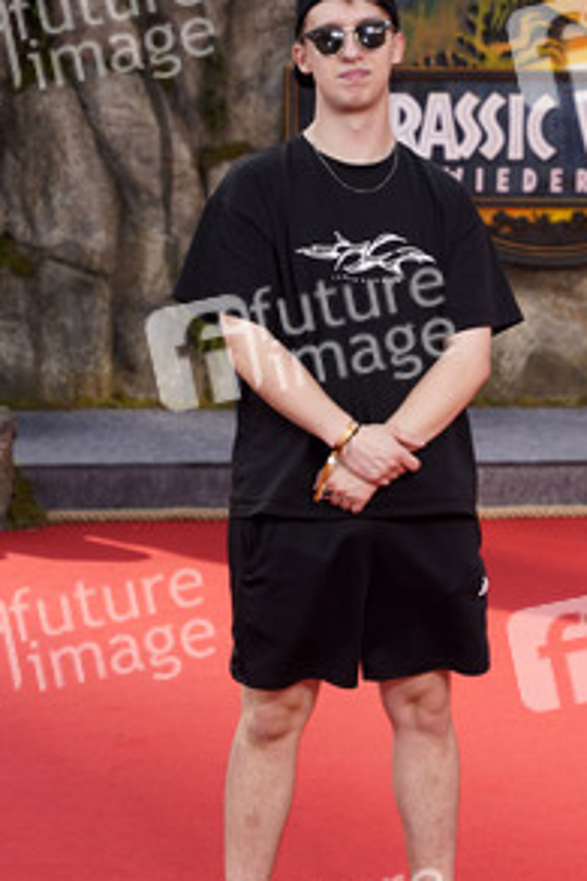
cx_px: 388
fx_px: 3208
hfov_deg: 10.4
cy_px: 490
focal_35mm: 131
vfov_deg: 15.7
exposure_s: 1/160
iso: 100
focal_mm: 96
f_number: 5.6
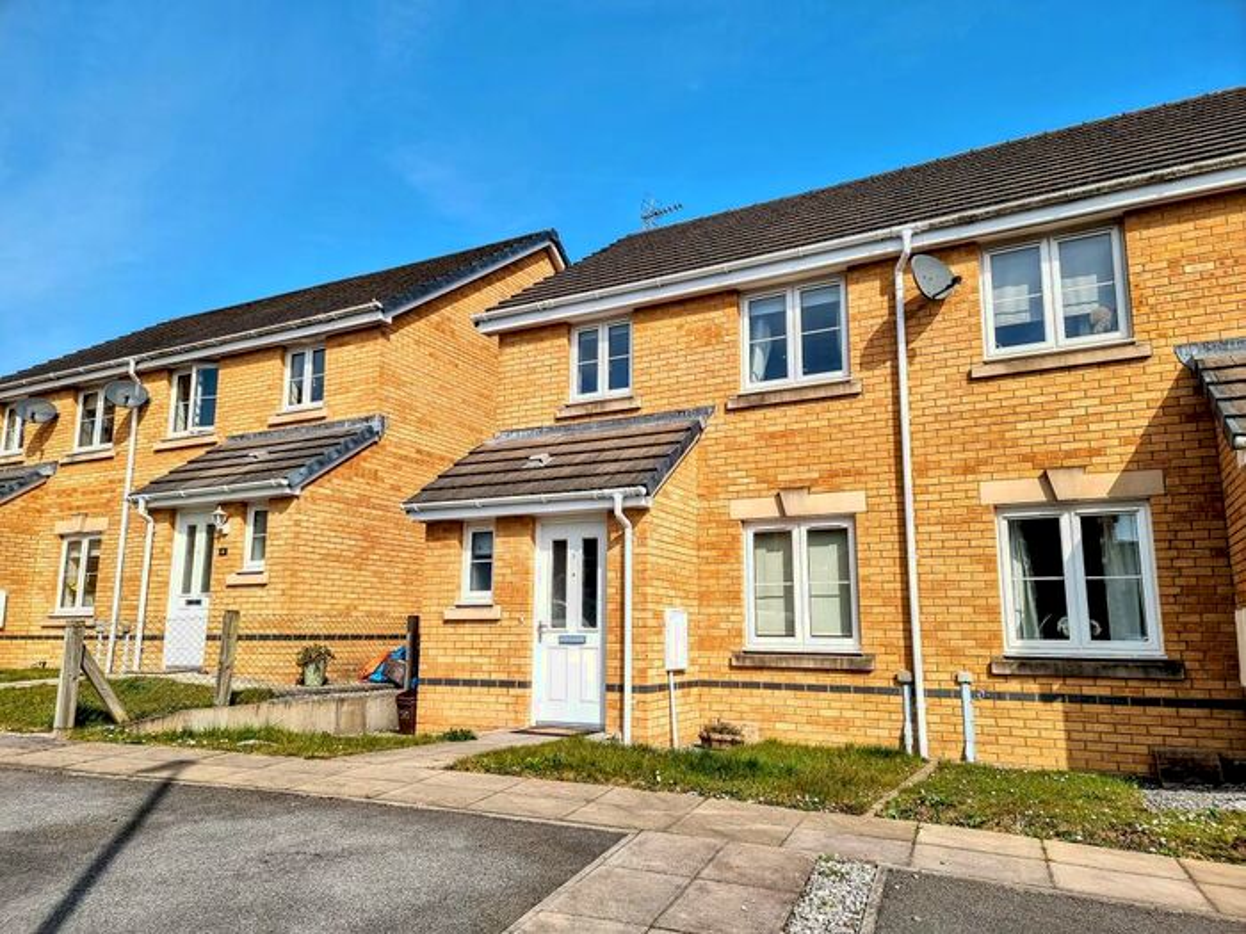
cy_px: 467
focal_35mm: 24
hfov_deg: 71.6
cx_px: 623
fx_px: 864
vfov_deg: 56.8
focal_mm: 6.7
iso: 50
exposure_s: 1/1292
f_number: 1.8
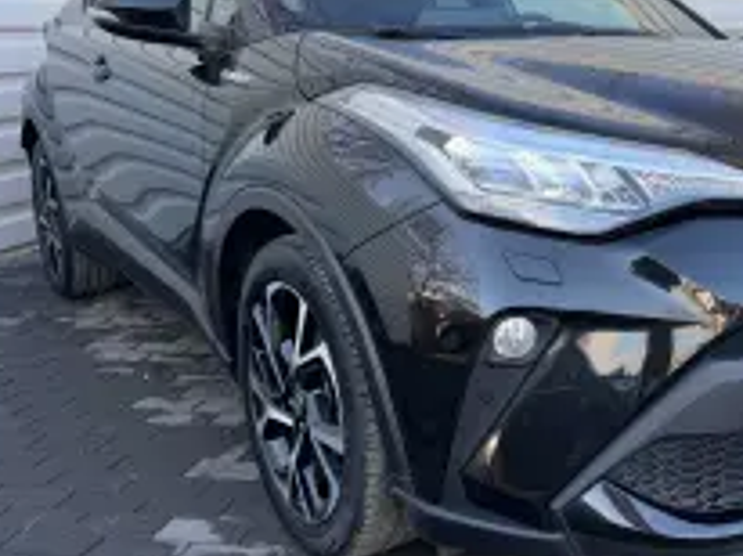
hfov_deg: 43.7
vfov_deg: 34.3
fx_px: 900
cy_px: 264
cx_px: 537
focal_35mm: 42
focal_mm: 6.76
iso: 80
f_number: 1.78
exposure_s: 1/318
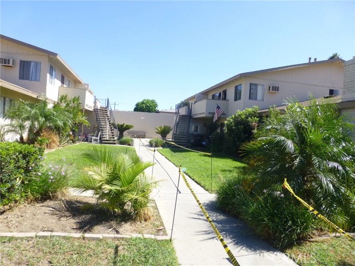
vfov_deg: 56.8
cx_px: 178
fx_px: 246
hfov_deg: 71.6
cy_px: 133
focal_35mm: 24
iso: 100
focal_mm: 4.3
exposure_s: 1/400
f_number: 4
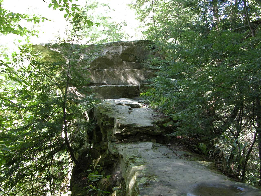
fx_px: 264
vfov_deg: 40.7
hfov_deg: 52.6
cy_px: 98
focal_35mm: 35
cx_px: 130
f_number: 2.8
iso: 100
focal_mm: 8.9
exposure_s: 1/18.3
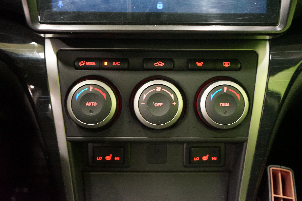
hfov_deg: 57.2
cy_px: 100
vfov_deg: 40.0
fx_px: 277
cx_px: 151
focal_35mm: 33
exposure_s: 1/13
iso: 6400
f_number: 4
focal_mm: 33
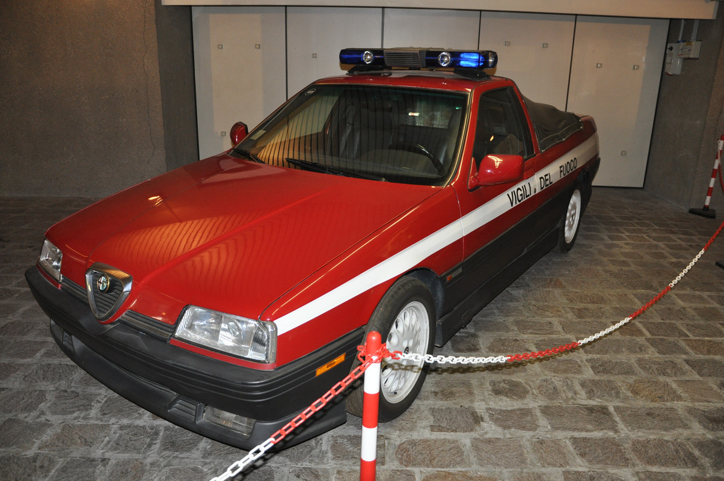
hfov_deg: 67.4
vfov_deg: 47.8
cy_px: 240
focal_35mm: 27
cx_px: 362
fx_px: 542
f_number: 3.5
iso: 800
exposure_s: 1/60
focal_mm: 18
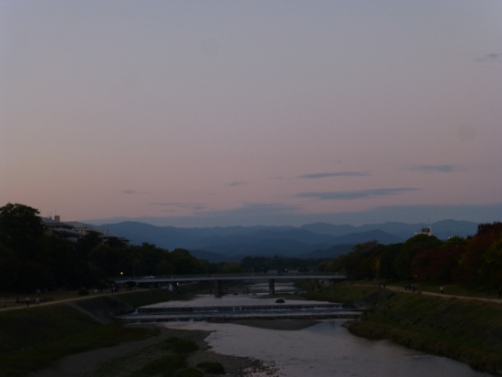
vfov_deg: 19.7
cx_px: 251
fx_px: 1088
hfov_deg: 26.0
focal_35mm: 75
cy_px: 188
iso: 100
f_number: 5
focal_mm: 13.3
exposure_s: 1/13
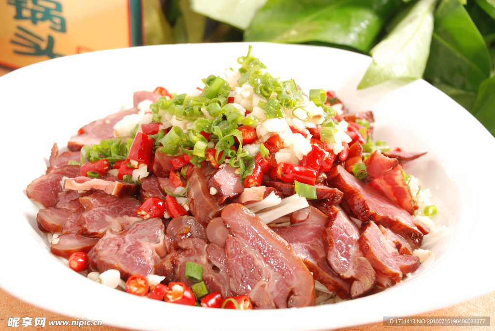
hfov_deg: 23.4
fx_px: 1197
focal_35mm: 87
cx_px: 248
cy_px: 166
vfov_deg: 15.7
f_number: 8
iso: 125
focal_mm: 58
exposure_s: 1/125
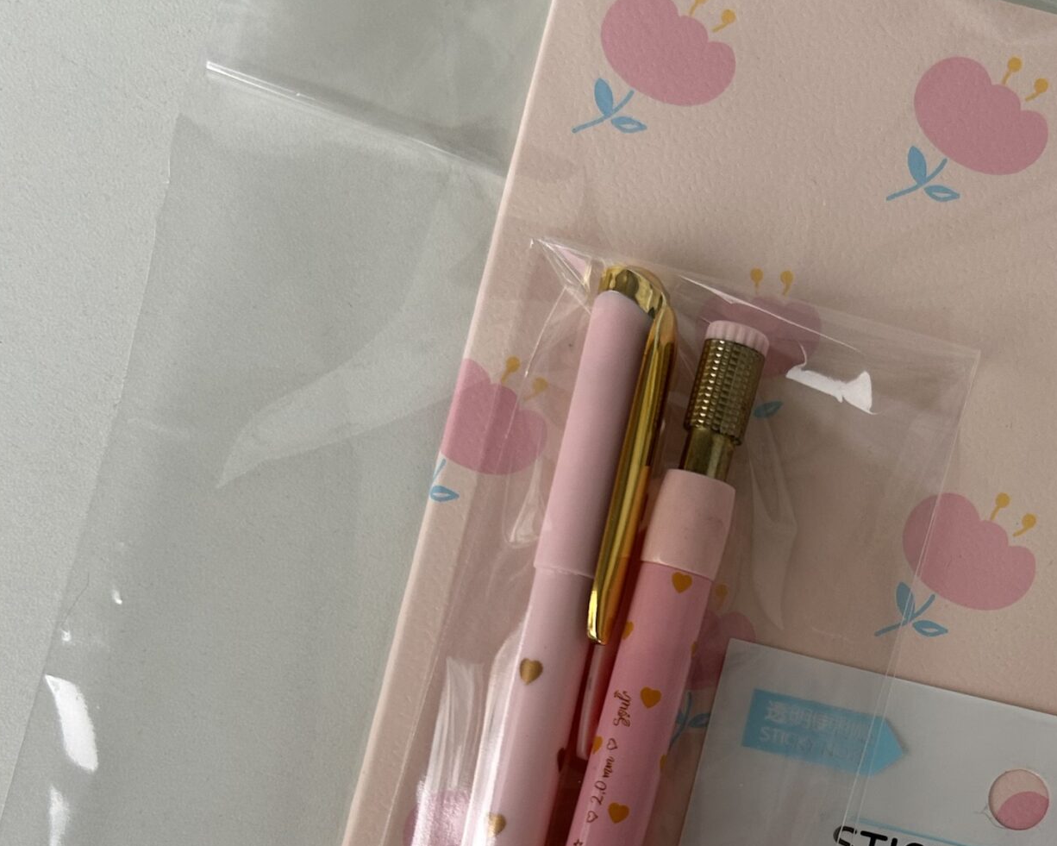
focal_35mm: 53
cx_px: 805
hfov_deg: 34.5
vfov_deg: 27.4
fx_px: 1658
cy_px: 796
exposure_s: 1/121
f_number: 1.5
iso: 100
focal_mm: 5.7
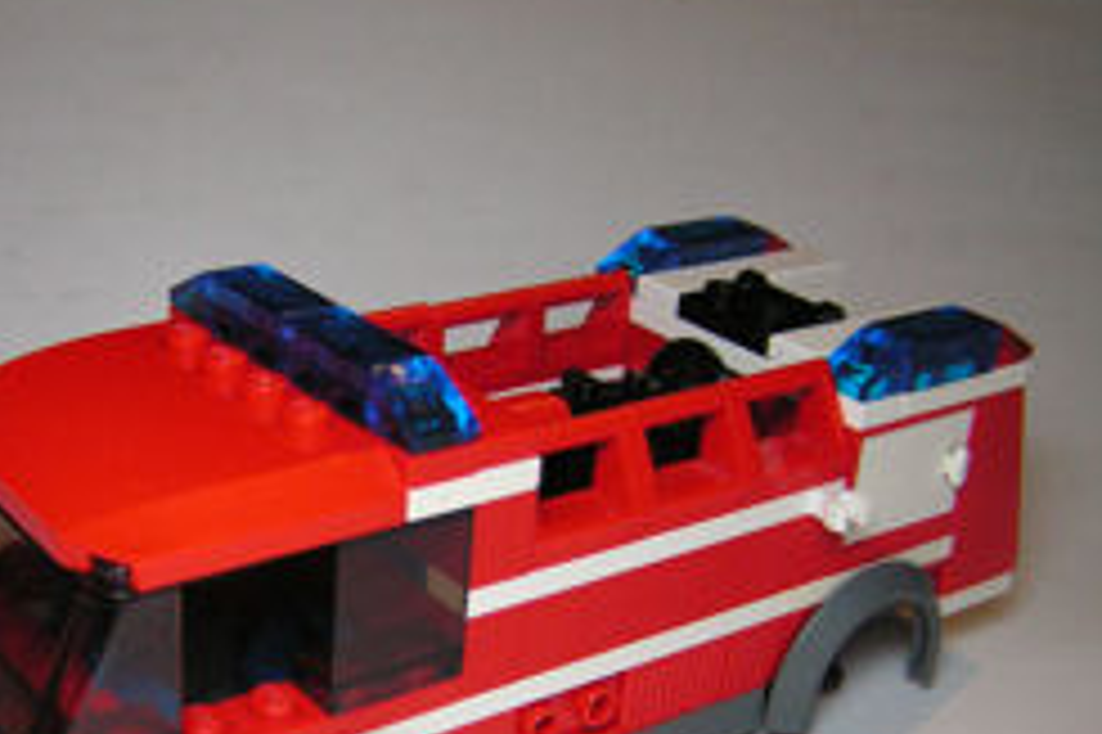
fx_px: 1682
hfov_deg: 36.0
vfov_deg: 24.3
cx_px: 403
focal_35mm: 55
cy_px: 545
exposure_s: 1/40
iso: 200
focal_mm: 6.3
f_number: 2.8
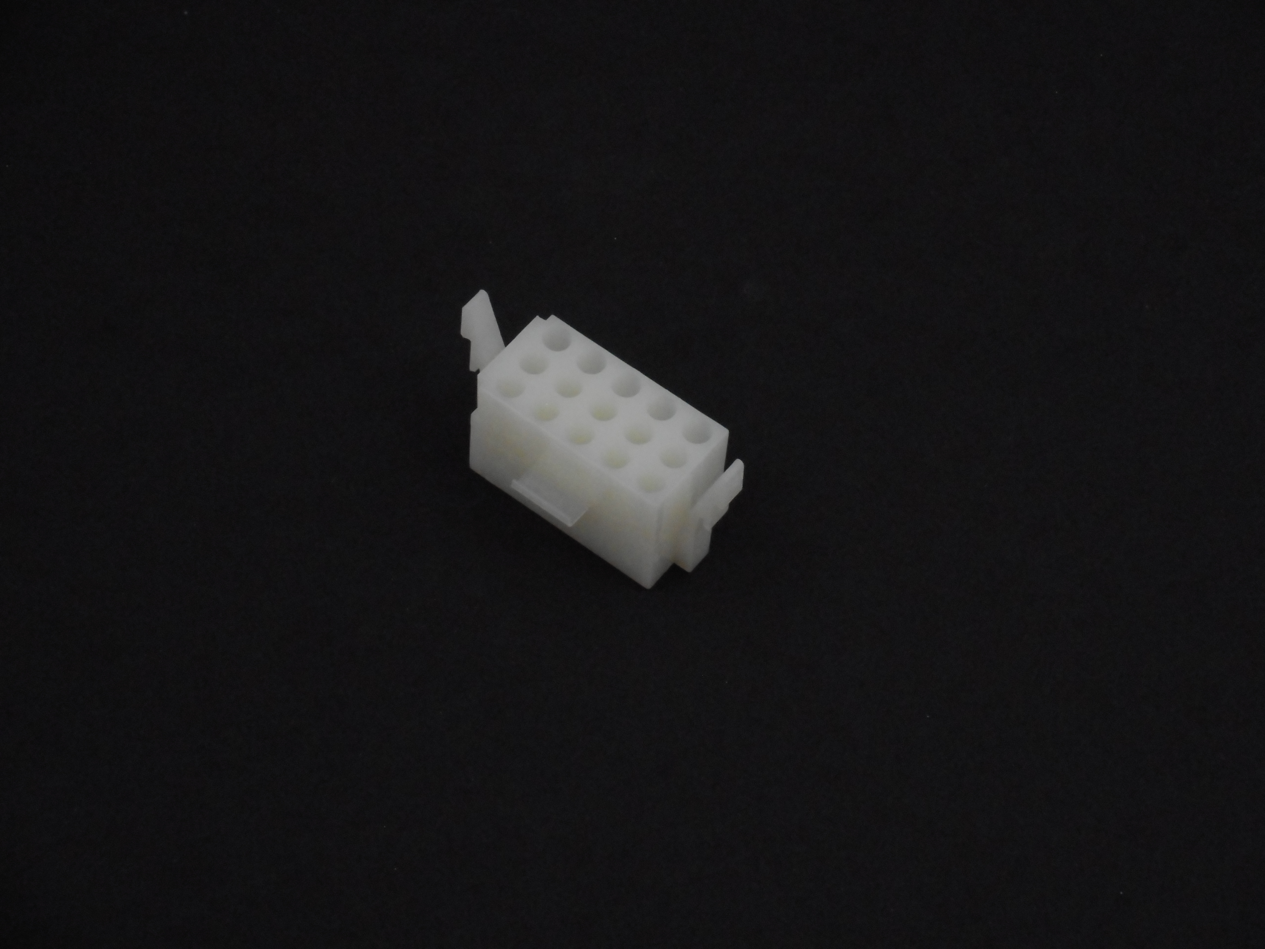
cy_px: 474
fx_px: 3252
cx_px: 632
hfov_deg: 22.0
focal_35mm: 89
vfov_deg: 16.6
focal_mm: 15.9
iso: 560
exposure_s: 1/60
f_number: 5.6
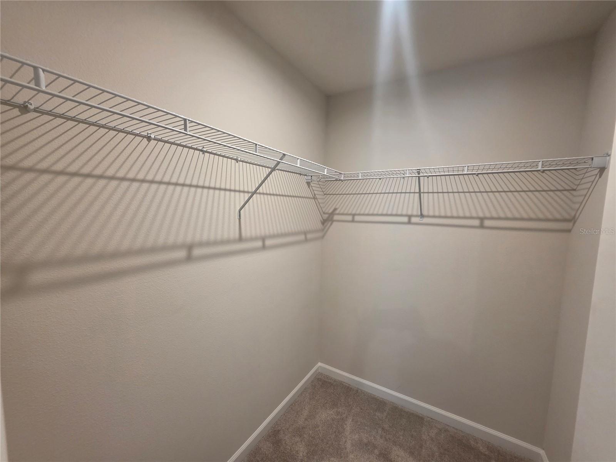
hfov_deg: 106.2
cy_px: 231
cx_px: 308
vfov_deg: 89.9
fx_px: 231
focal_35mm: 13
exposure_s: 1/60
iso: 200
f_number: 1.9
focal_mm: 2.2
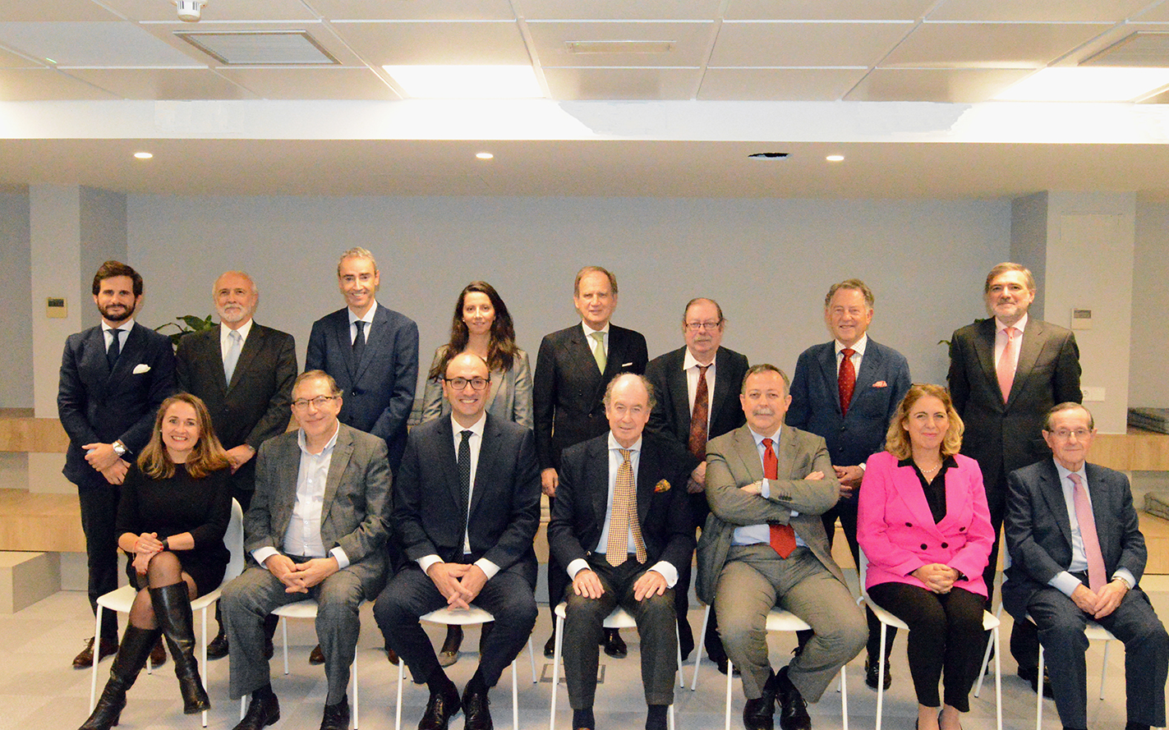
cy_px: 370
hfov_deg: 61.2
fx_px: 988
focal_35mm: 31
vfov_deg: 40.6
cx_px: 582
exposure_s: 1/200
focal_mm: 20
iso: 12800
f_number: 11
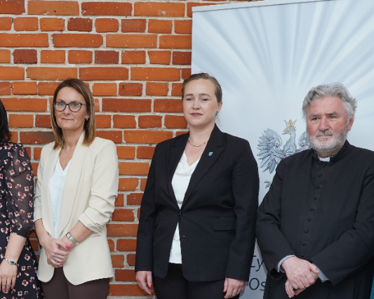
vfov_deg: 20.9
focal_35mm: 71
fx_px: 786
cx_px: 112
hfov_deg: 26.6
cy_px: 286
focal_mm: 31
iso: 640
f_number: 7.1
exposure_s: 1/100
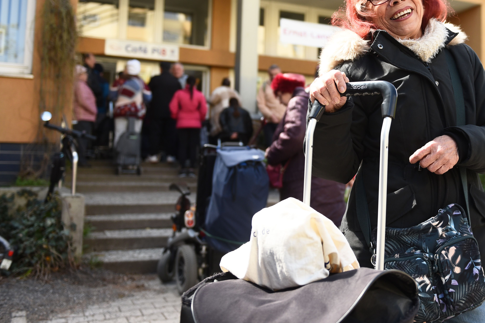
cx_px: 340
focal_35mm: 46
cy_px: 116
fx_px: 620
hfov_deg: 41.9
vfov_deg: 29.1
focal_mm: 31
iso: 500
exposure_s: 1/2000
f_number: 2.8
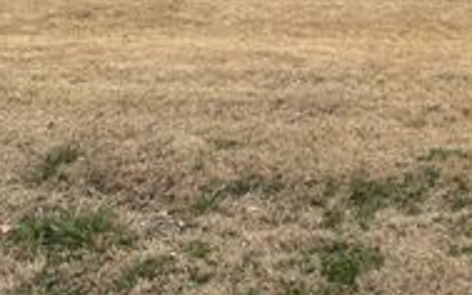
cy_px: -124
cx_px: 612
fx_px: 939
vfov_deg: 16.5
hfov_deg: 24.6
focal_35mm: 73
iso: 50
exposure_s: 1/732
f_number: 1.6
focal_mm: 5.96
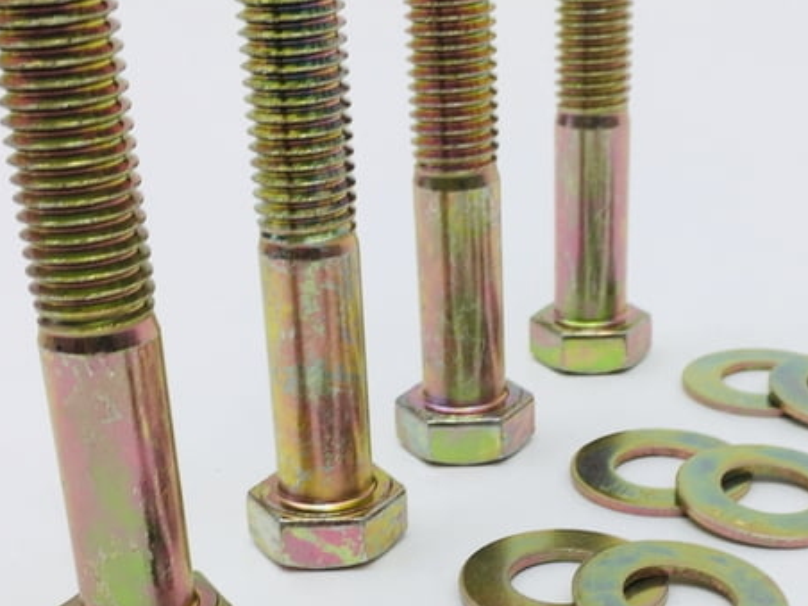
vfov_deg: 23.6
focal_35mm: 61
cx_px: 517
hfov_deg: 31.5
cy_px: 503
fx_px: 1424
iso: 25
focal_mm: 4.15
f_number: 2.2
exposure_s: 1/120
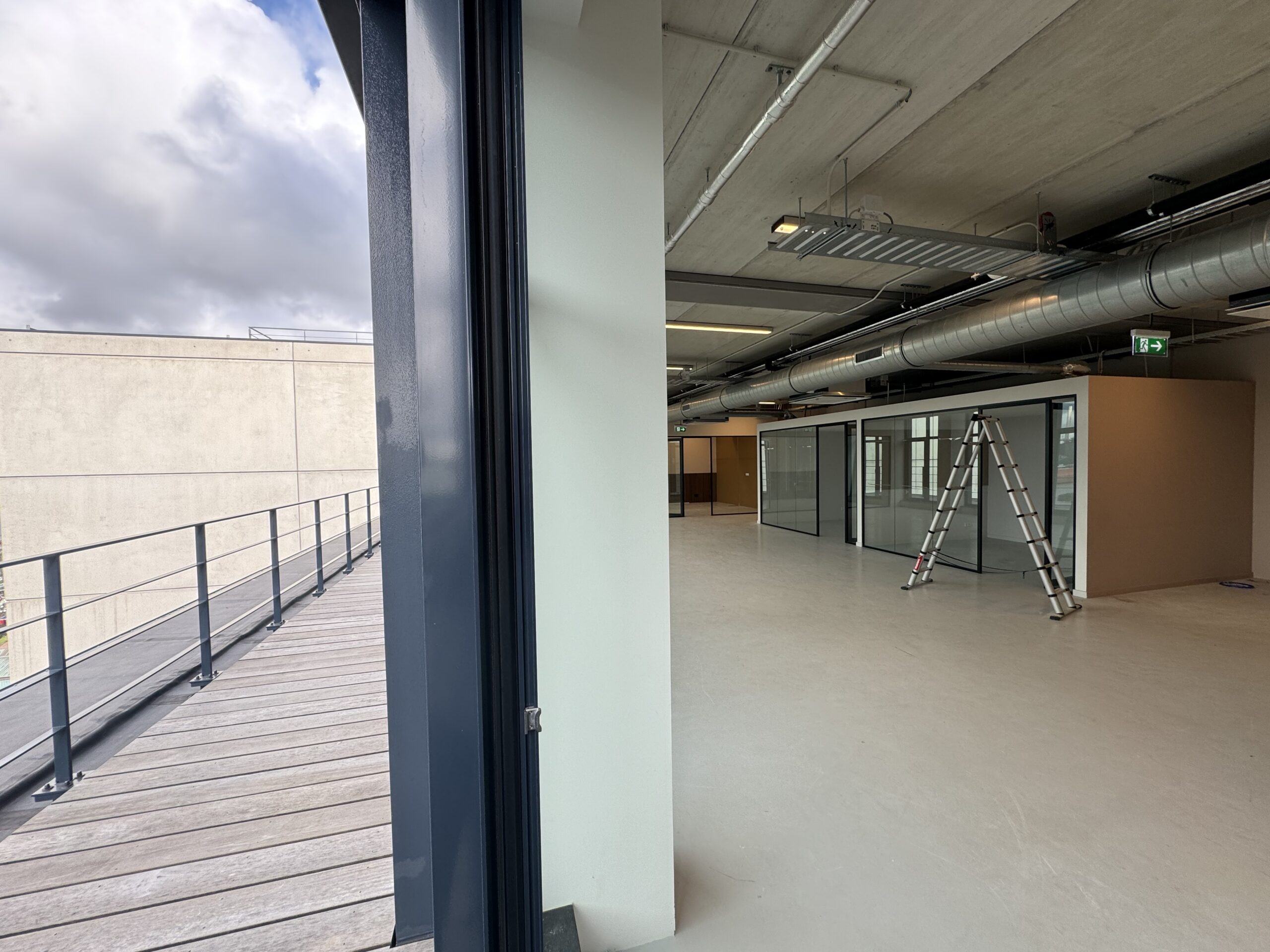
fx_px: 514
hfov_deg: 102.1
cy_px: 476
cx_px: 635
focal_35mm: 14
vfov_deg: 85.7
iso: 40
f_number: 2.2
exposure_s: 1/212
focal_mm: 2.22
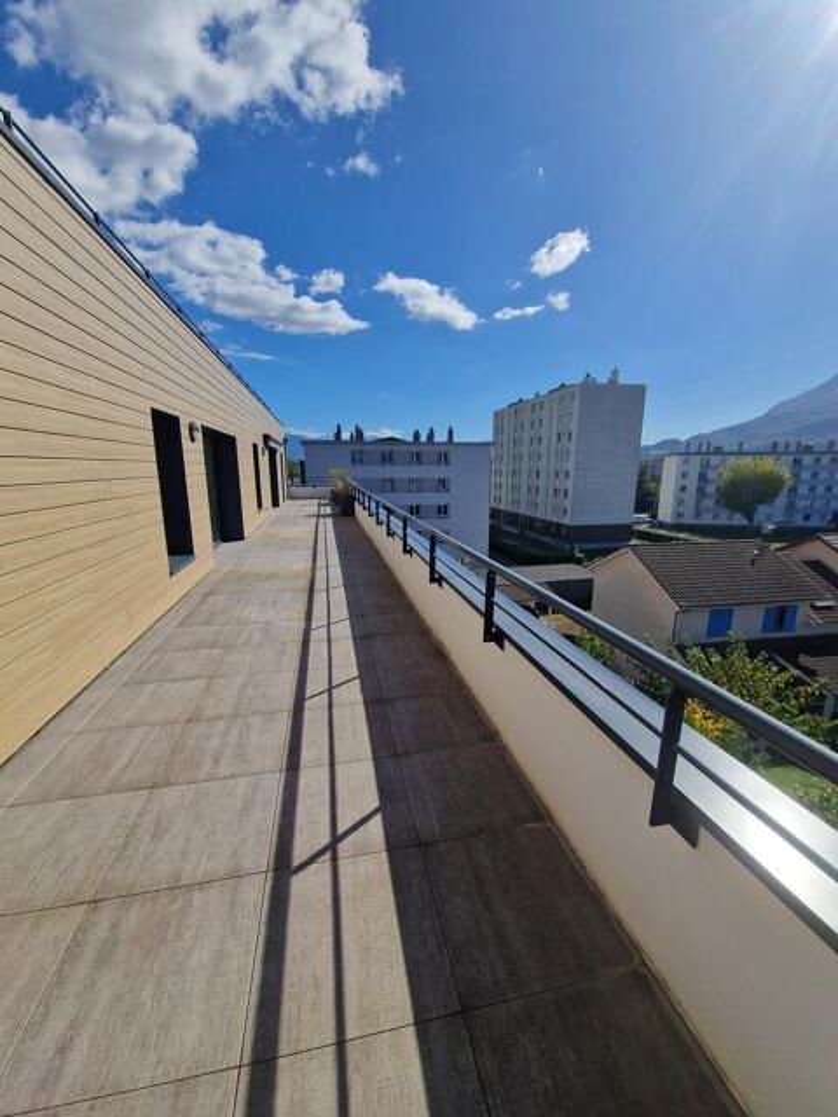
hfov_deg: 89.9
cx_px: 419
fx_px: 420
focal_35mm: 13
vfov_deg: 106.2
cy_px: 558
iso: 50
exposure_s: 1/4320
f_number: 2.2
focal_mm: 2.2
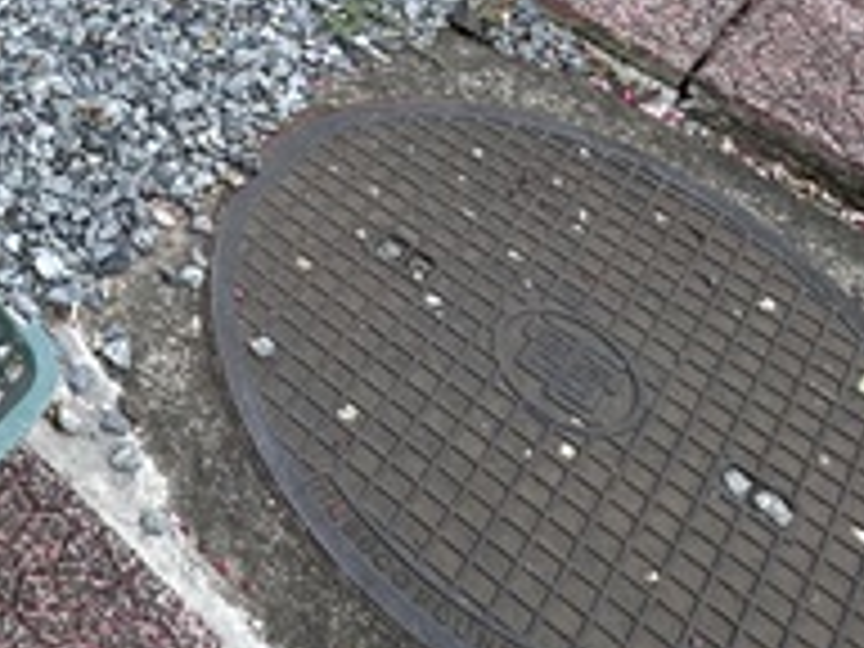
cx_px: -166
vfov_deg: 24.9
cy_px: -191
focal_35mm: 51
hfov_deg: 31.5
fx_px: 1273
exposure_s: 1/422
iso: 40
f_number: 2.2
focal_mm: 2.22
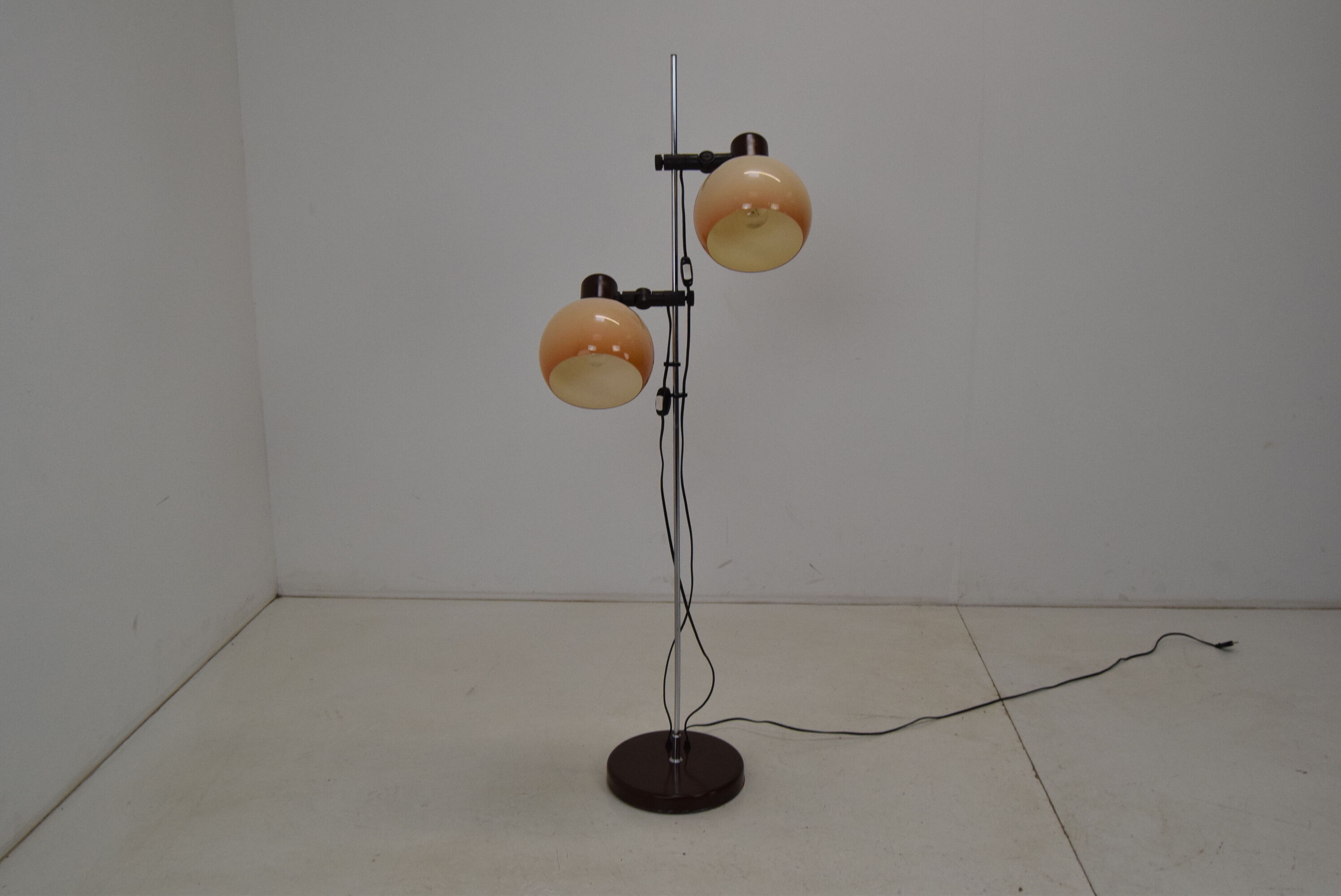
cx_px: 670
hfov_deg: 57.2
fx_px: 1230
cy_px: 448
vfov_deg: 40.0
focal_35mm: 33
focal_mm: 22
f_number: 9
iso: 1600
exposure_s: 1/320
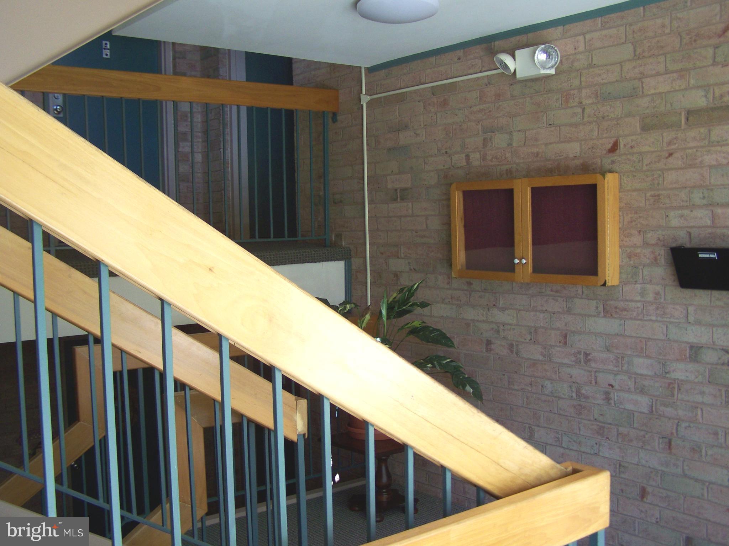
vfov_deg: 37.7
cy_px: 273
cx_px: 364
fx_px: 800
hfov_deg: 49.0
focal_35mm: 38
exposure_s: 1/60
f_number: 2.8
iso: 80
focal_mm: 6.3
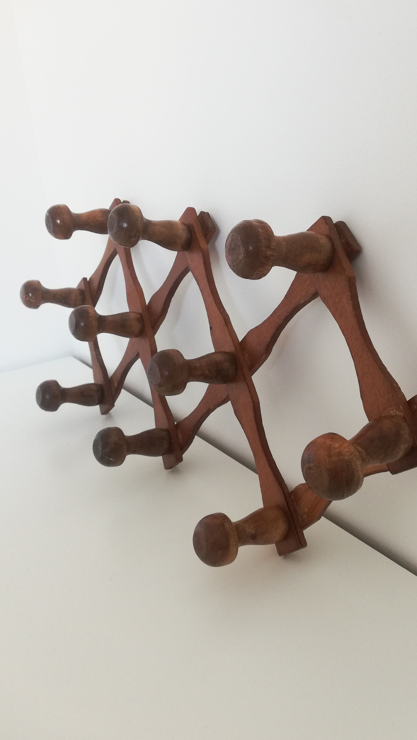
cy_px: 368
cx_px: 256
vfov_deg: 66.1
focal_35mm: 29
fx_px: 570
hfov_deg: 40.0
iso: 160
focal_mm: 3.81
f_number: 2.2
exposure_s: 1/33.3
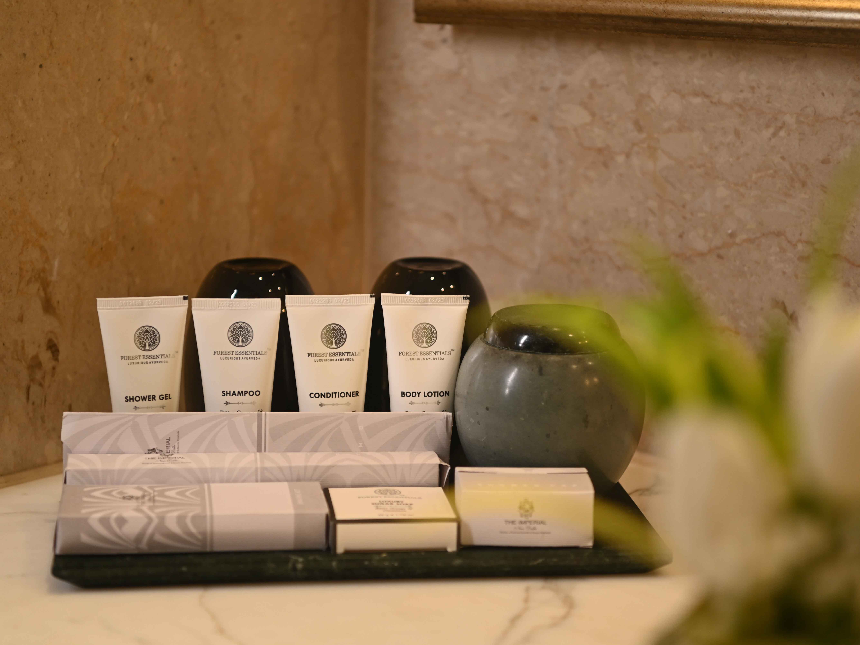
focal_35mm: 76
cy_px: 322
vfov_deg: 19.4
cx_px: 455
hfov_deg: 25.7
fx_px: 1888
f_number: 2.8
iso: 1000
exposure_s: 1/100
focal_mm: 70
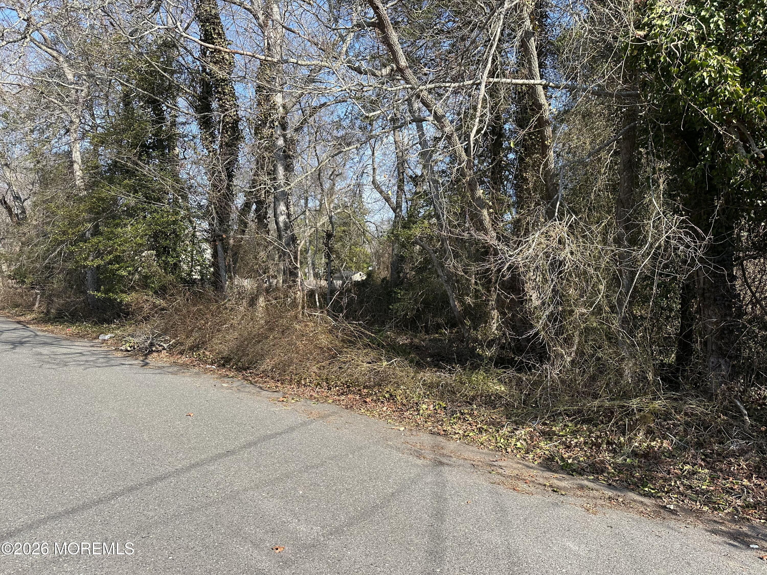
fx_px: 532
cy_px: 288
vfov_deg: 56.8
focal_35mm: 24
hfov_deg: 71.6
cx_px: 384
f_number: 1.78
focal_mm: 6.86
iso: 80
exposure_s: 1/1779
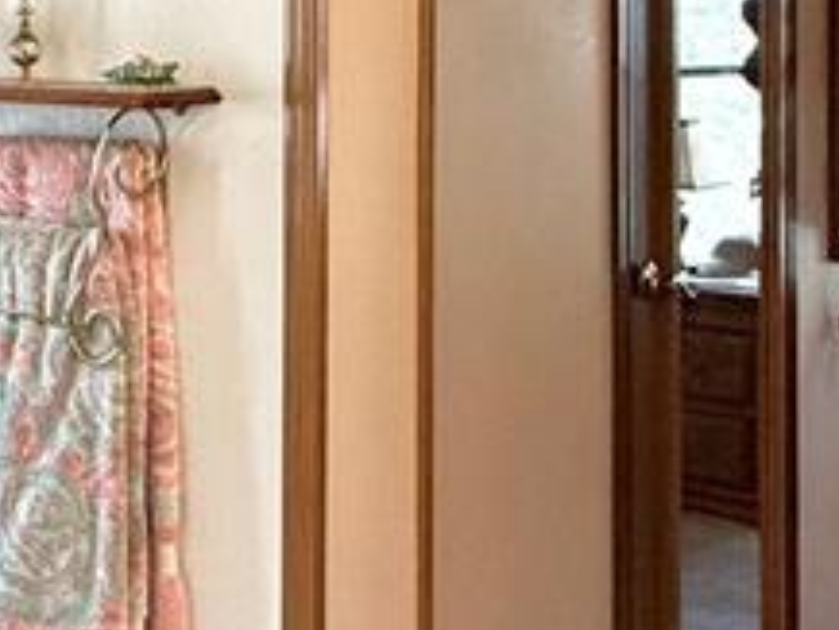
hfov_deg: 25.6
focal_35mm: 66
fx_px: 1601
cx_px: -228
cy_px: 41
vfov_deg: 21.7
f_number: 2.2
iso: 160
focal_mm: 2.22
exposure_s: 1/120
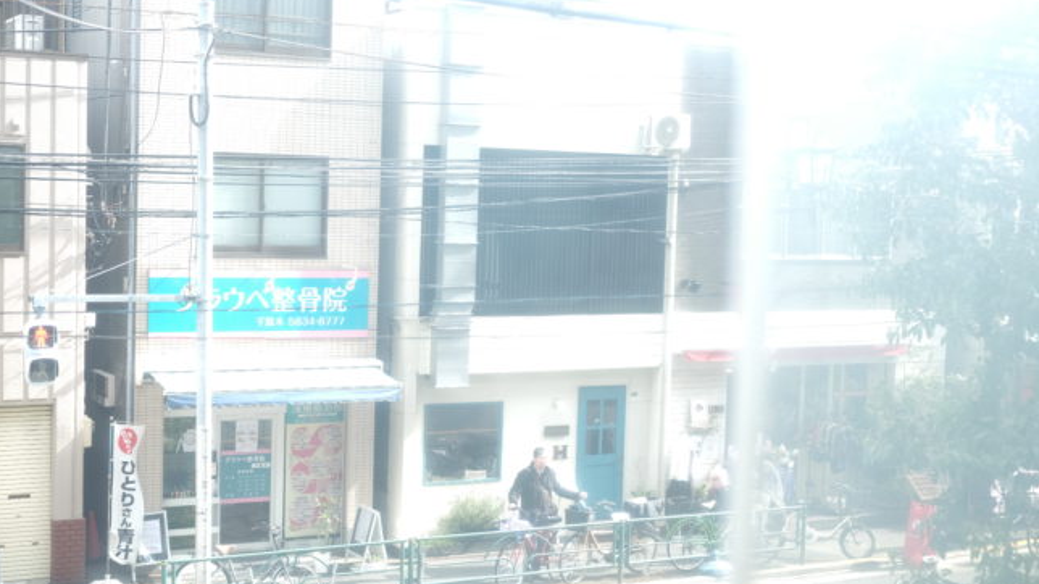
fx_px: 1543
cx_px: 518
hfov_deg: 37.2
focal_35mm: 56
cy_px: 312
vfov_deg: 21.4
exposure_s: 1/180
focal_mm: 35
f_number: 2.8
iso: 100
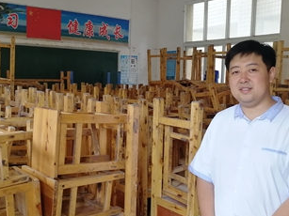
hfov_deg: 42.9
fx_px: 367
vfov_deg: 32.8
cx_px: 133
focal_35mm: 44
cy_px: 113
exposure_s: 1/33.3
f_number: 2.2
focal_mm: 3.95
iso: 160
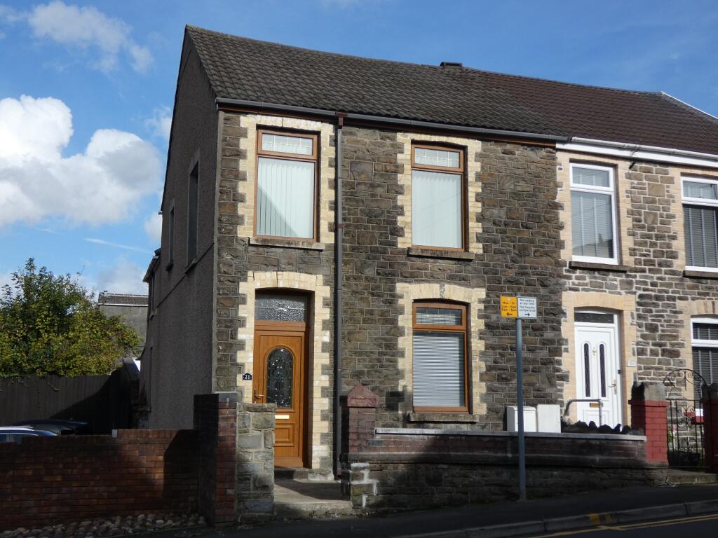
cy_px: 269
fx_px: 850
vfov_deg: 35.1
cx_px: 359
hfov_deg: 45.8
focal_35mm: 41
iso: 80
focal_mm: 7.3
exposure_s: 1/1000
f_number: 3.6
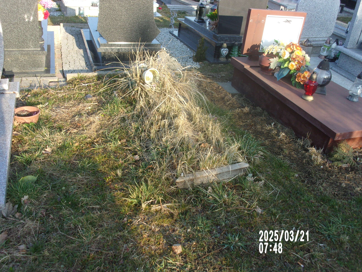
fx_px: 376
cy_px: 136
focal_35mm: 36
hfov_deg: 51.4
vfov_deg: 39.7
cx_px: 181
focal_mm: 6.4
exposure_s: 1/150
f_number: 4.5
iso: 80
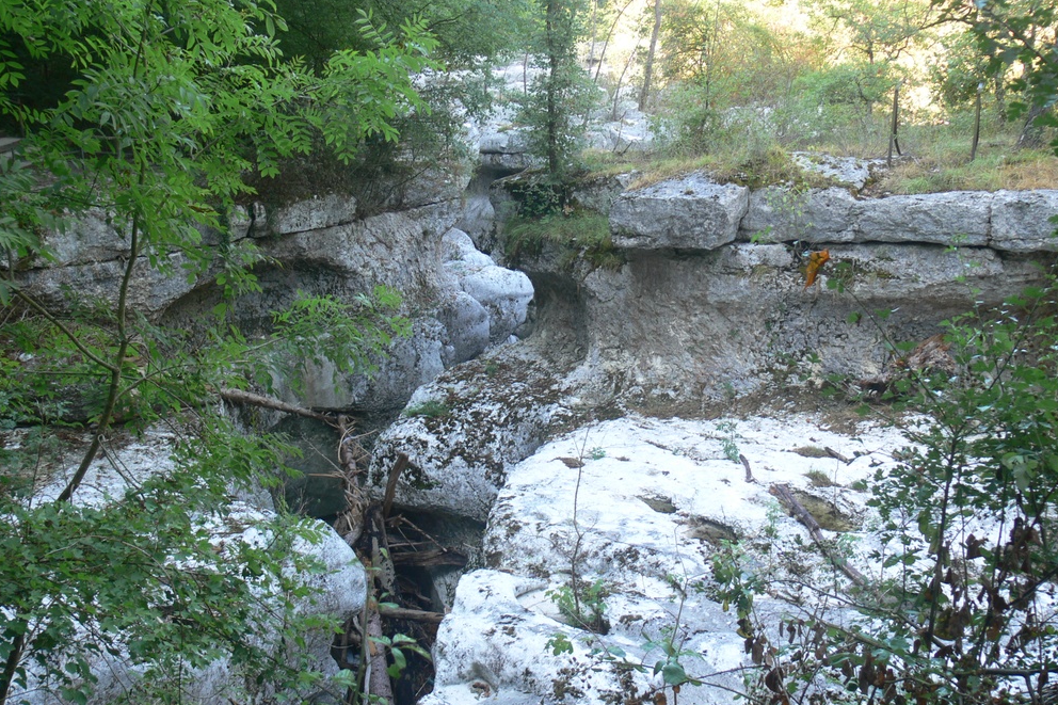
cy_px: 320
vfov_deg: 35.9
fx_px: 1087
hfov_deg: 51.9
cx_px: 534
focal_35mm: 37
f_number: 2.8
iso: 80
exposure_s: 1/40
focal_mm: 7.4
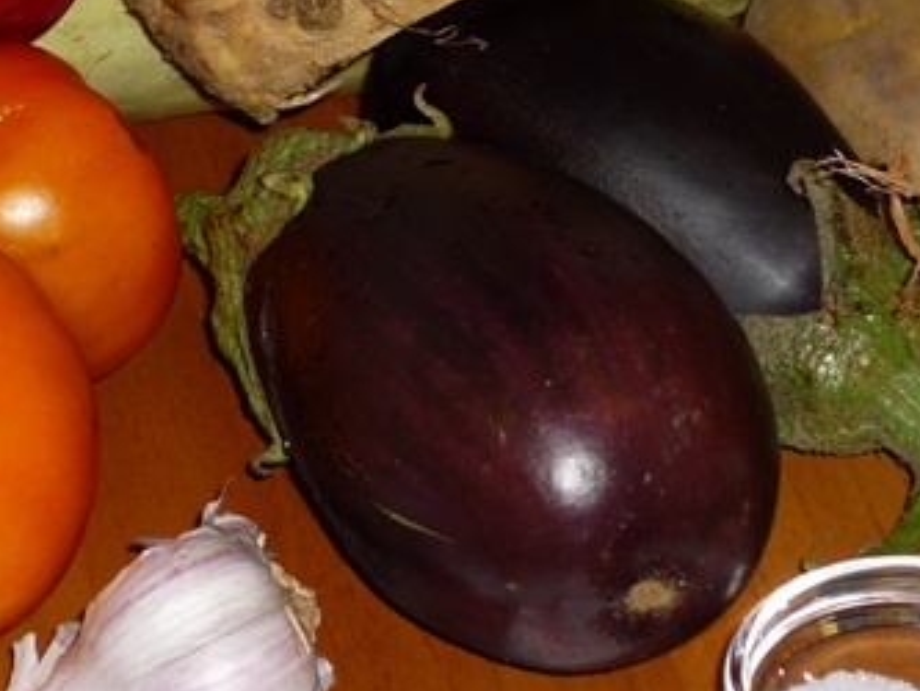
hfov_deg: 14.9
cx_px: 439
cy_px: 116
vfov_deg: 11.2
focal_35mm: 132
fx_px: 3509
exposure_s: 1/40
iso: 100
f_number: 3.4
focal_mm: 9.1
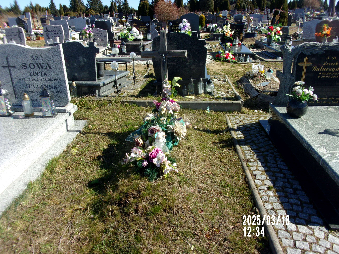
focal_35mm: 28
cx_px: 170
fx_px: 274
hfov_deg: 63.4
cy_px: 127
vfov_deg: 49.7
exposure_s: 1/70
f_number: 10.8
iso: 80
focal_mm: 5.1
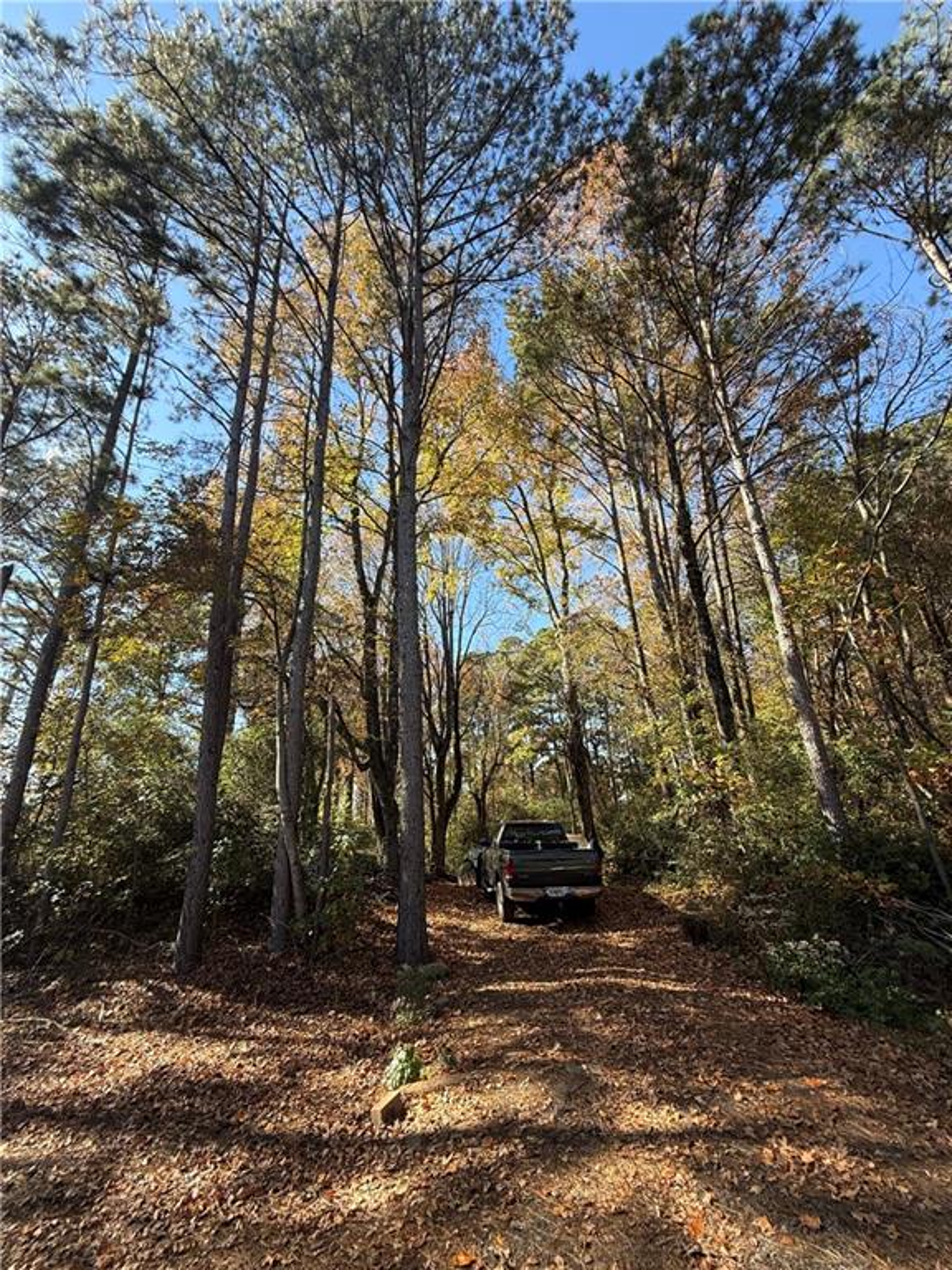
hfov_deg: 85.7
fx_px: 513
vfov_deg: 102.1
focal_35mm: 14
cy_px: 635
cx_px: 476
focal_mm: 2.22
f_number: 2.2
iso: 50
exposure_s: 1/383
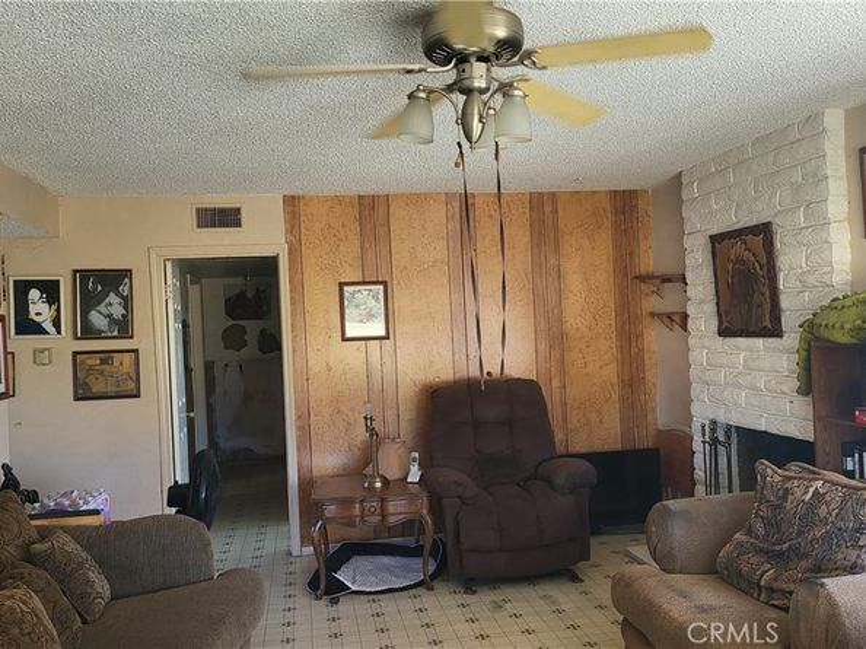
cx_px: 433
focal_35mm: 24
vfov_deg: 56.8
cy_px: 324
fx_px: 600
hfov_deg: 71.6
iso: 100
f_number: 1.8
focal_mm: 5
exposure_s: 1/120
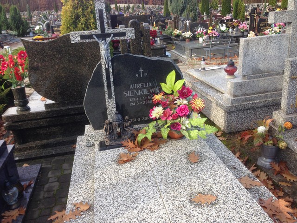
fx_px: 283
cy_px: 112
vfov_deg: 42.9
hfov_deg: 55.4
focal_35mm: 33
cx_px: 148
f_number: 2.4
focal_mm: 4.12
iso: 50
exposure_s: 1/226
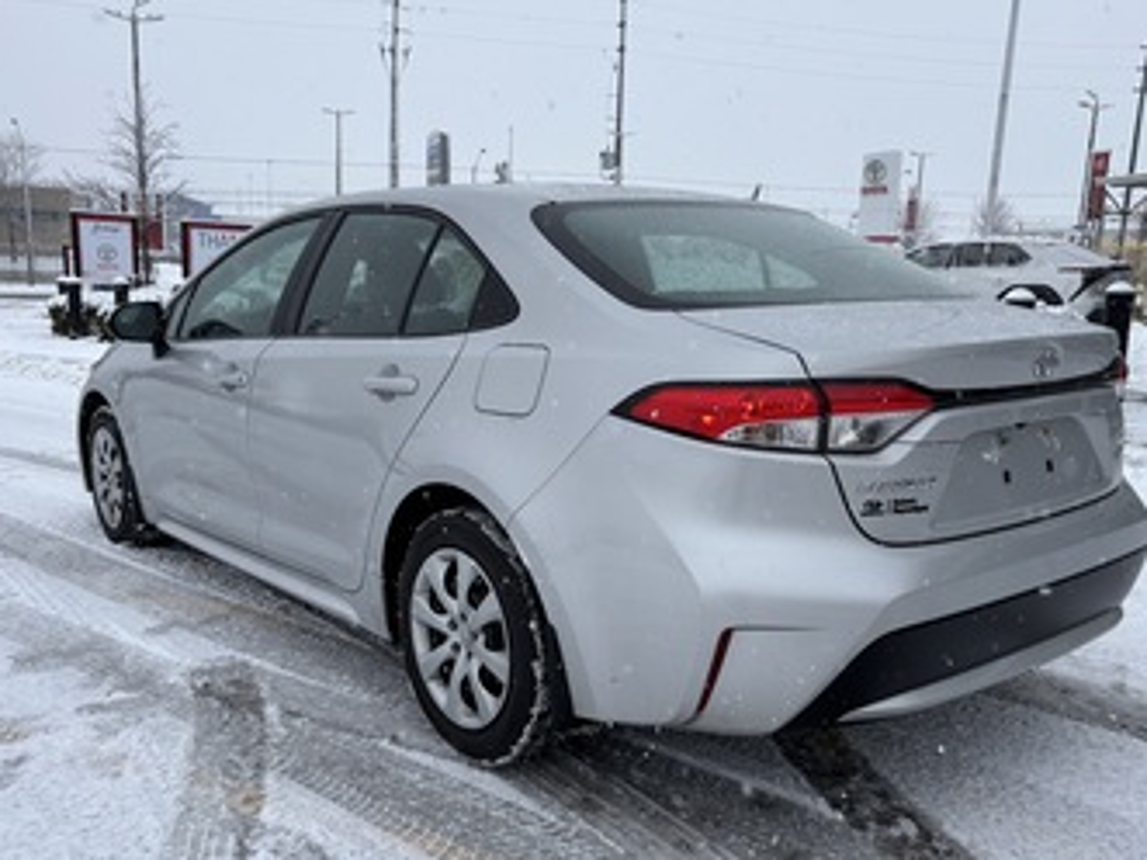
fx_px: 1093
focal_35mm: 33
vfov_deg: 42.8
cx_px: 565
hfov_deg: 55.4
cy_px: 484
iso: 50
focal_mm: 5.96
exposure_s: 1/693
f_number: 1.6
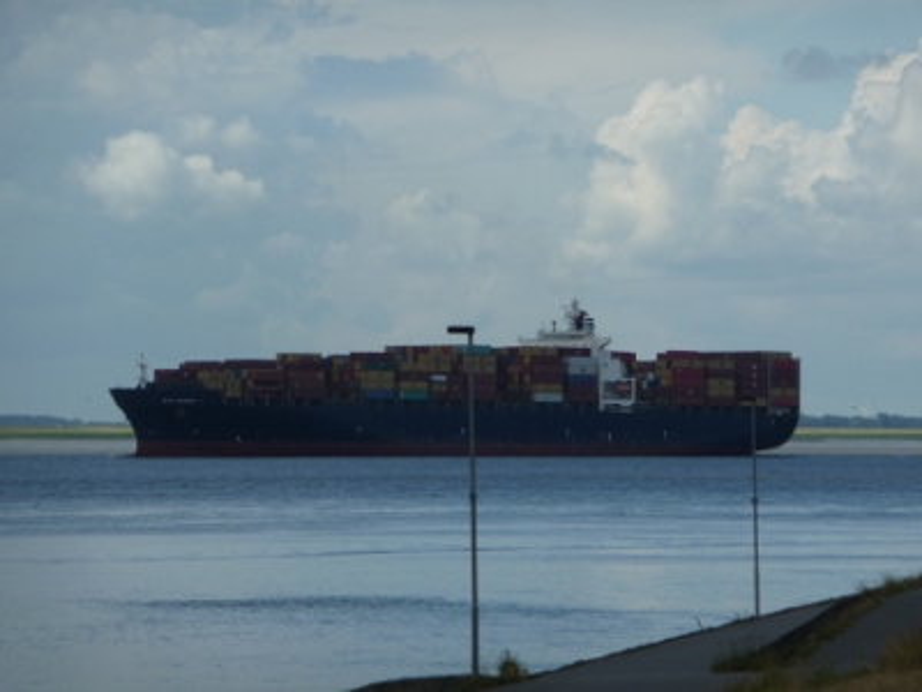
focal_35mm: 280
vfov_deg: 5.3
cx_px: 461
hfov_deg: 7.1
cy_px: 346
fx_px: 7458
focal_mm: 47
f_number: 4.9
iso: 100
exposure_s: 1/1000
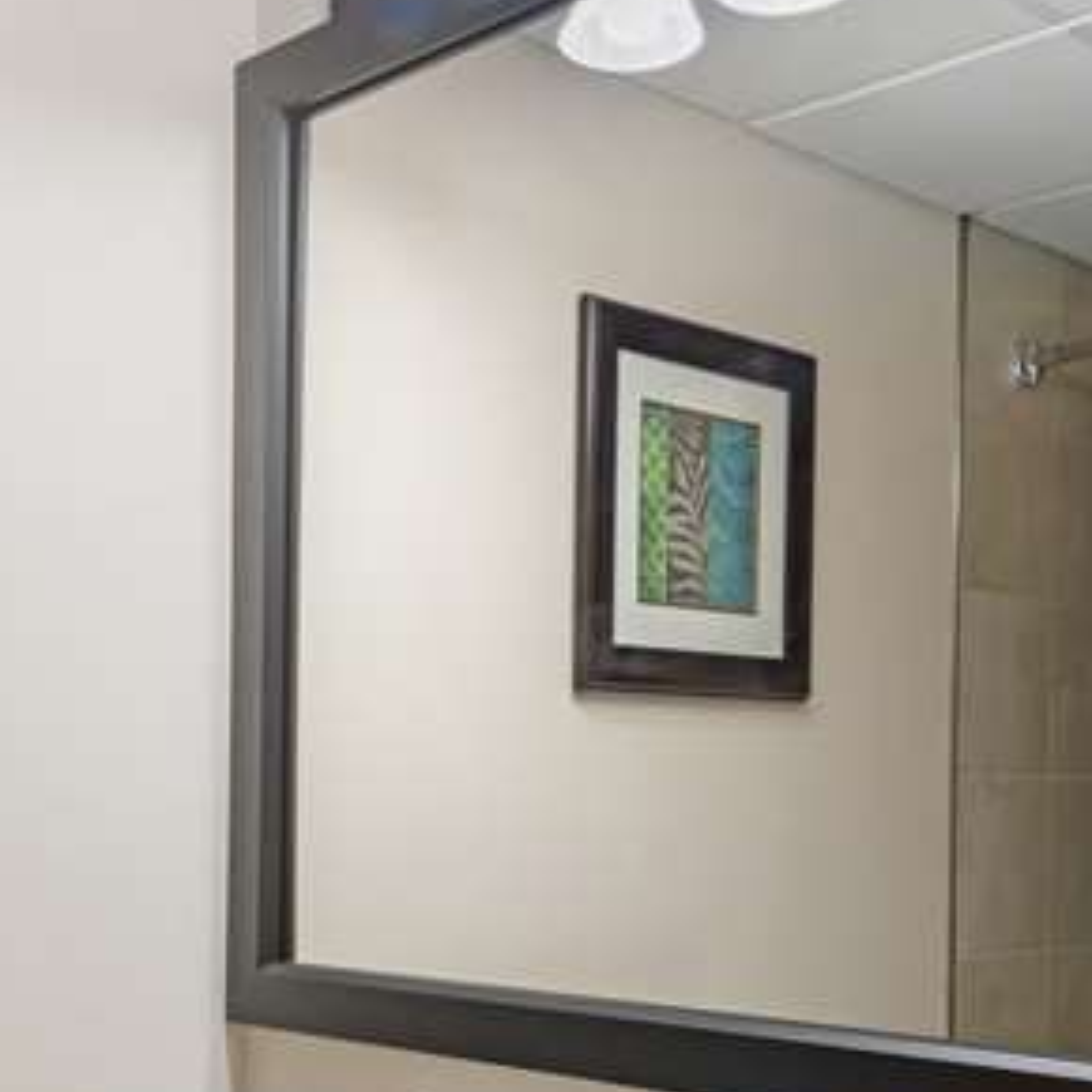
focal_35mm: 48
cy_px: 862
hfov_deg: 34.3
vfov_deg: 34.4
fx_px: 1713
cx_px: 224
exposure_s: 1/20
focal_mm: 16
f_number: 9
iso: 100
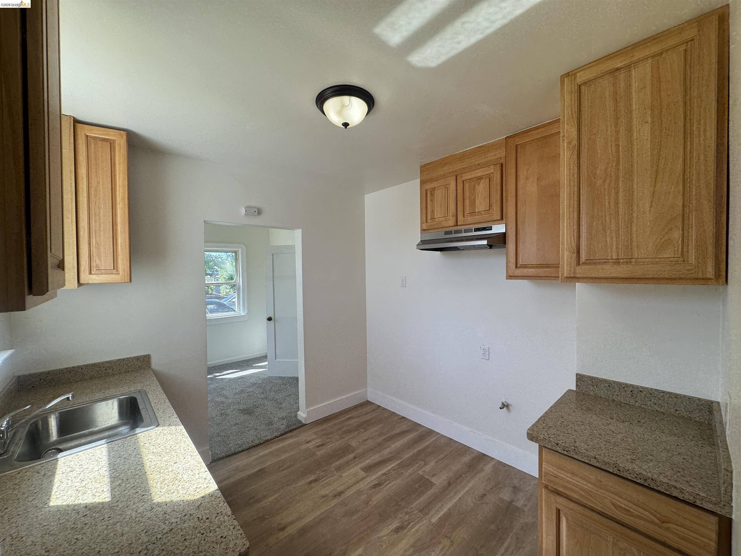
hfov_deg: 102.1
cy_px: 278
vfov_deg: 85.7
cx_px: 370
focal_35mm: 14
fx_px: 300
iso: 50
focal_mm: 2.22
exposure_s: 1/120
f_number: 2.2
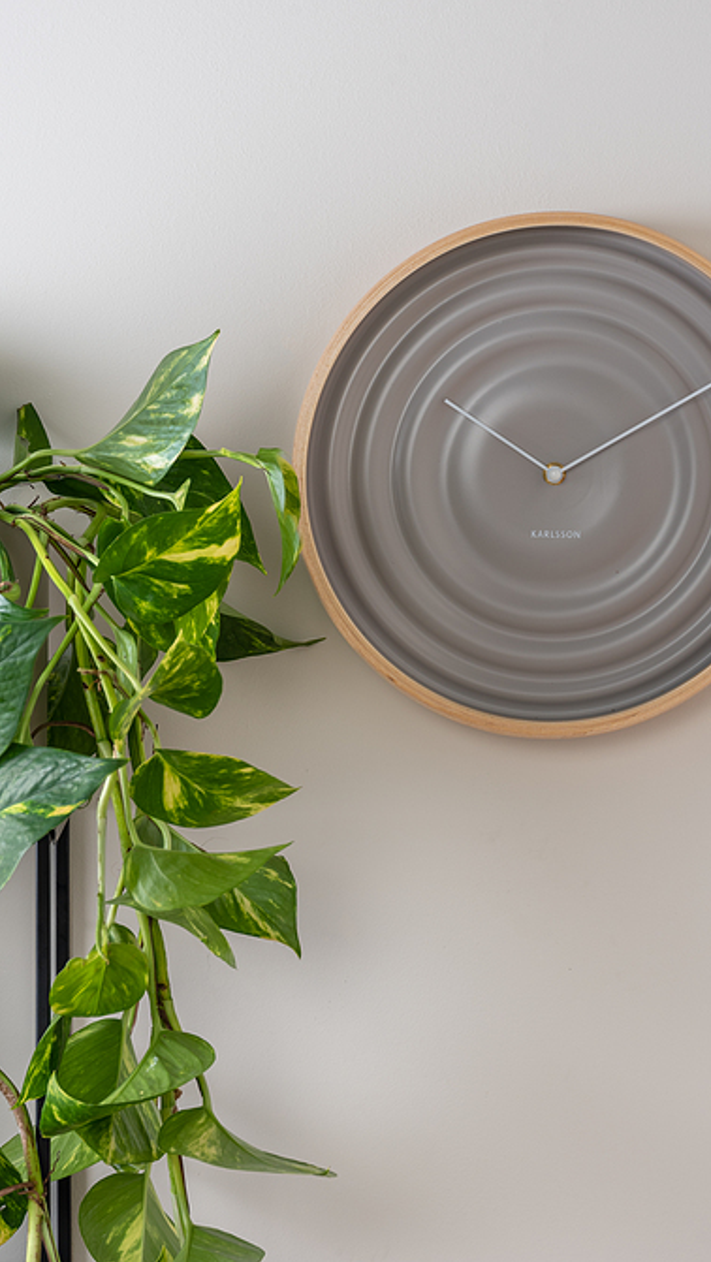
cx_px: 432
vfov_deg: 19.2
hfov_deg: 10.9
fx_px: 3716
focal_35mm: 111
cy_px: 781
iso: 100
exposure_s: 1/100
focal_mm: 82
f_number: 10
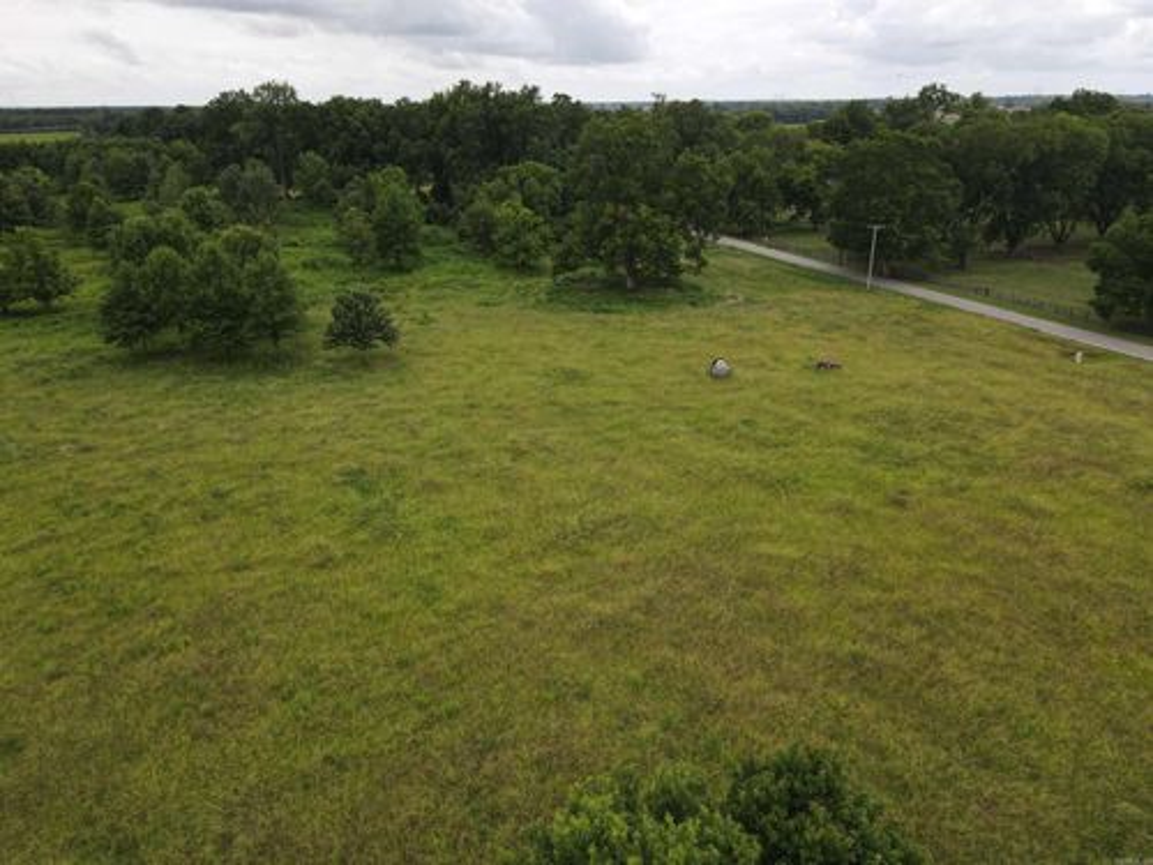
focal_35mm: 24
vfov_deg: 56.8
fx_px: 799
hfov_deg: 71.6
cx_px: 576
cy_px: 432
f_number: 2.8
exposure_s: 1/400
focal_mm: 4.5
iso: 100
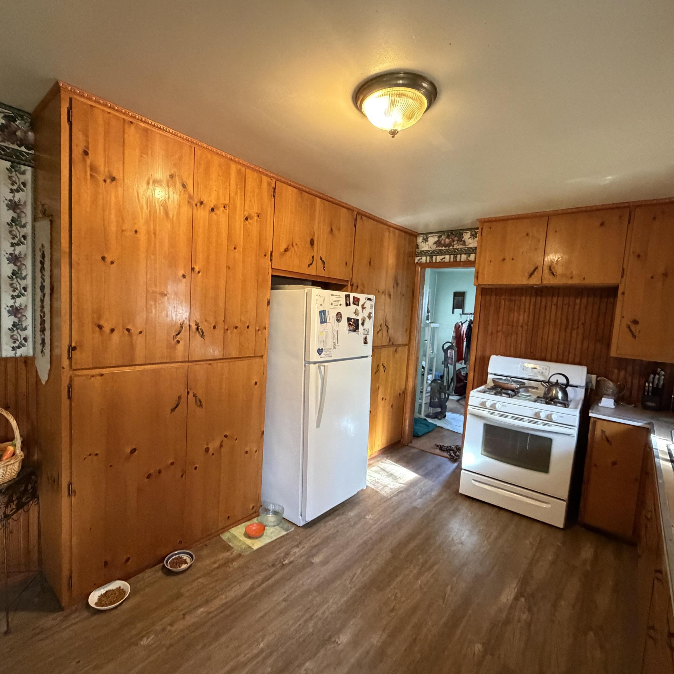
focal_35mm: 17
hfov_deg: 83.9
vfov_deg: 84.0
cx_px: 319
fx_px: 374
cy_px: 342
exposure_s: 1/60
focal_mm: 2.22
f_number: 2.2
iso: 1000
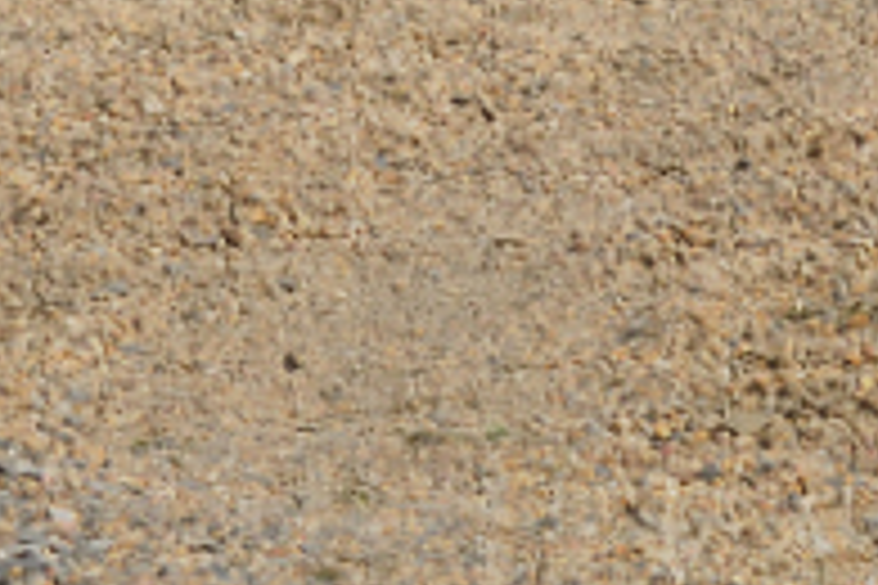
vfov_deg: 3.0
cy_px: -414
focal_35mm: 458
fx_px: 11169
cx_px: -144
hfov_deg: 4.5
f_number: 9
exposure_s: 1/320
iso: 200
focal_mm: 82
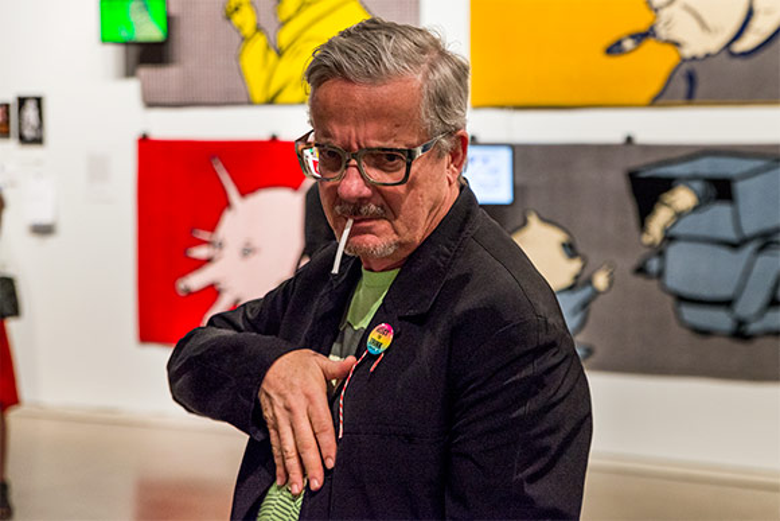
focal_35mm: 56
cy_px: 260
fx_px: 1214
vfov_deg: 24.2
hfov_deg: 35.6
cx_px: 390
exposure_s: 1/180
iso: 1250
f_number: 4.8
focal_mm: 56
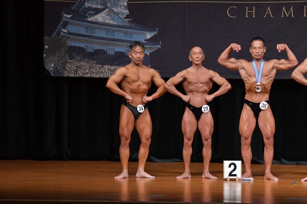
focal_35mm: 225
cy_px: 102
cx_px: 154
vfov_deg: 6.1
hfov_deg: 9.2
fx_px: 1918
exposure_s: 1/400
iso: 4000
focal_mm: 150
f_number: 5.6
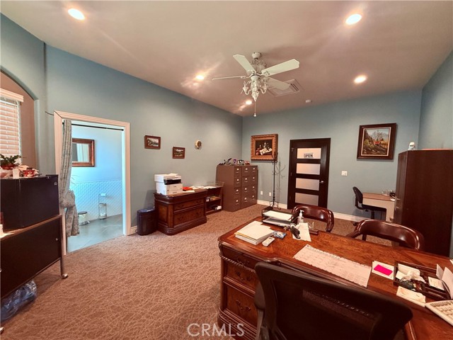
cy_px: 170
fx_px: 183
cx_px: 226
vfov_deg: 85.7
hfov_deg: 102.1
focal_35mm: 14
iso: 320
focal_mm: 2.22
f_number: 2.2
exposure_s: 1/60
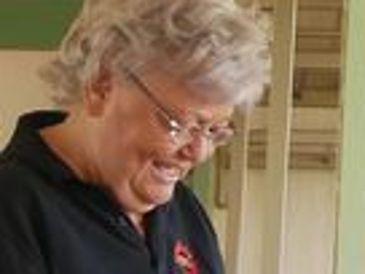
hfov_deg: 3.8
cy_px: 596
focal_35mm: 515
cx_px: -679
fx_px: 5430
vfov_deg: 2.9
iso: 200
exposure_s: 1/80
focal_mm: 35
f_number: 2.8
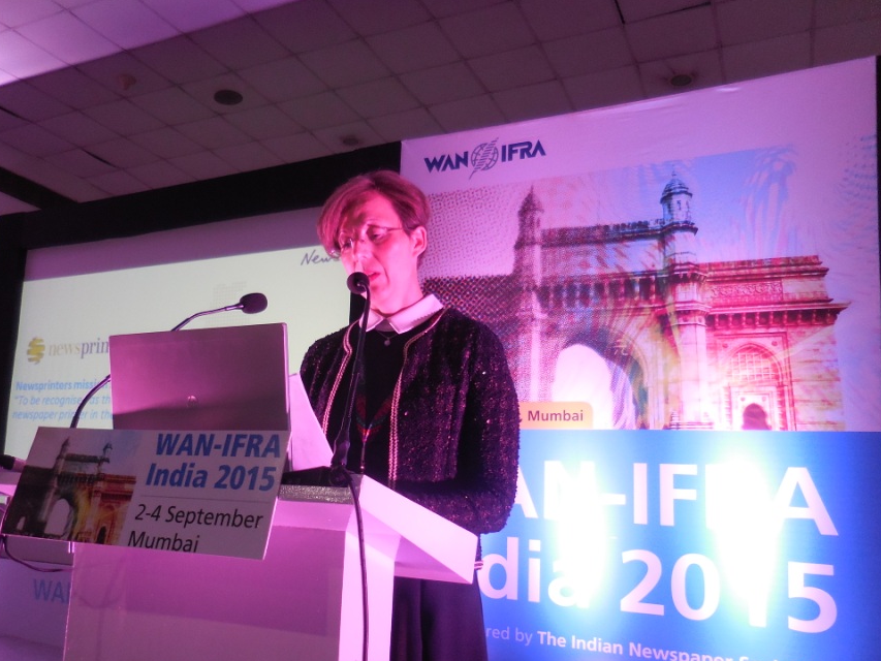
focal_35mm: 30
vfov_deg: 46.6
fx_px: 764
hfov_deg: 59.5
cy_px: 390
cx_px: 358
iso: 250
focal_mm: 4.5
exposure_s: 1/30
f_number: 3.3
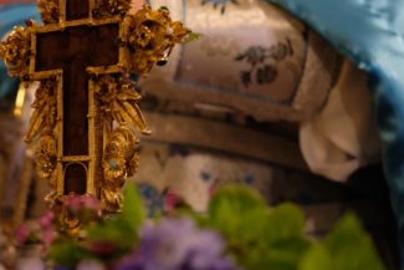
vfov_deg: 12.6
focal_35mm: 109
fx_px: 1224
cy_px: 170
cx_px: 96
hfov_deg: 18.6
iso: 5000
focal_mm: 39
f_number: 3.6
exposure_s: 1/200
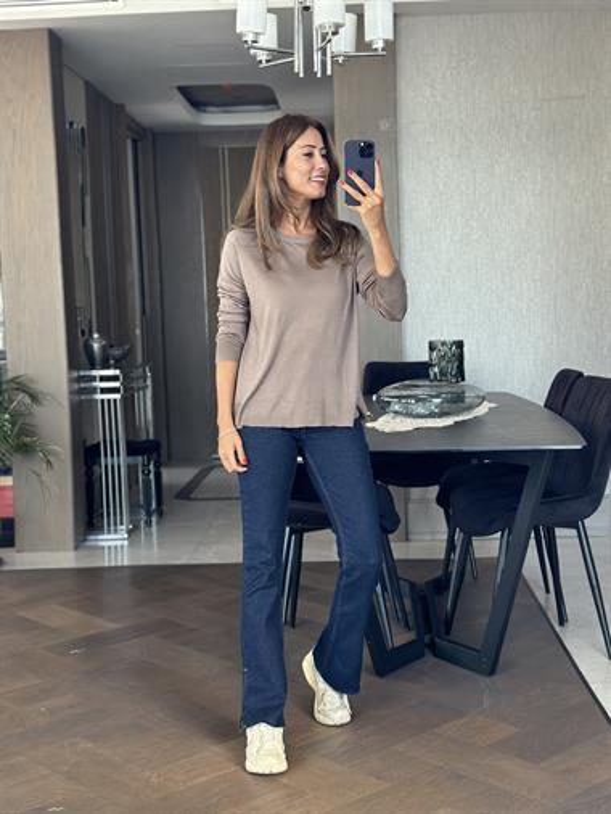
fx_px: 1129
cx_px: 306
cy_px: 407
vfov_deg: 39.6
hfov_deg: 30.3
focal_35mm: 48
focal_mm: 6.86
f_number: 1.78
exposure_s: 1/61
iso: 125
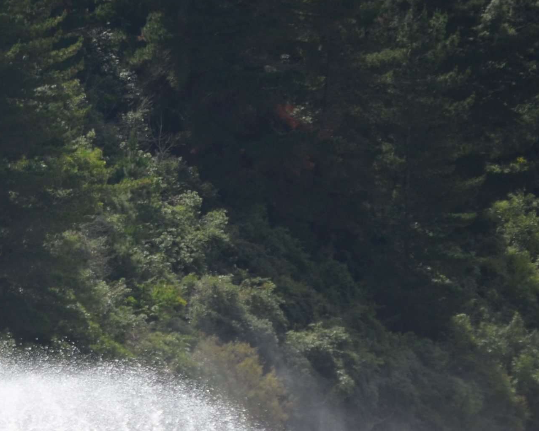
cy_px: 465
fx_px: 12971
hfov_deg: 2.4
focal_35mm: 813
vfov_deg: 1.9
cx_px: -230
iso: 200
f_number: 6.3
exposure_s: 1/640
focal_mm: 200
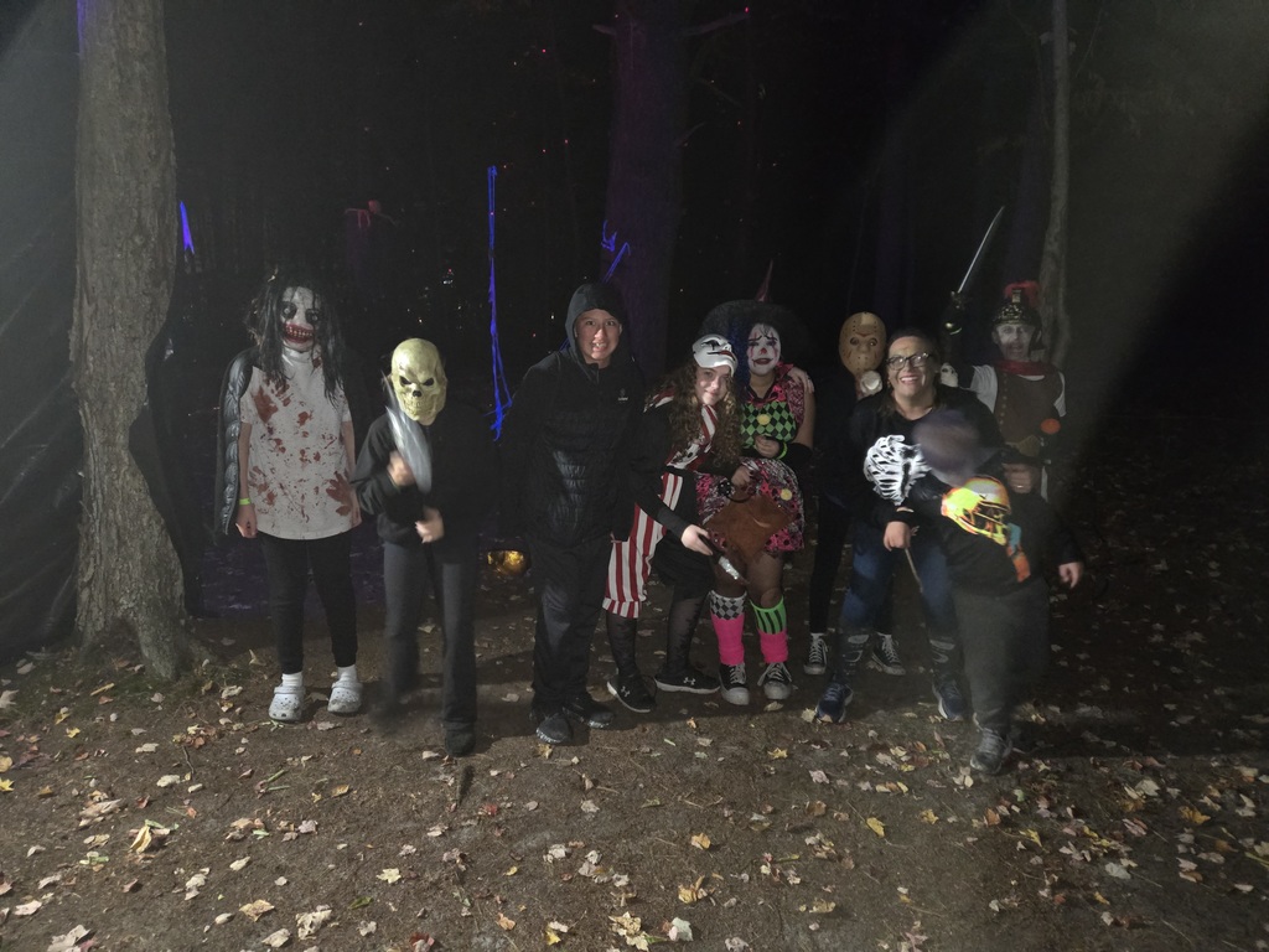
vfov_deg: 58.9
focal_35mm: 23
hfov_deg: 73.9
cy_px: 476
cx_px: 634
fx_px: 843
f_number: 1.8
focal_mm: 5.4
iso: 1600
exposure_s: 1/8
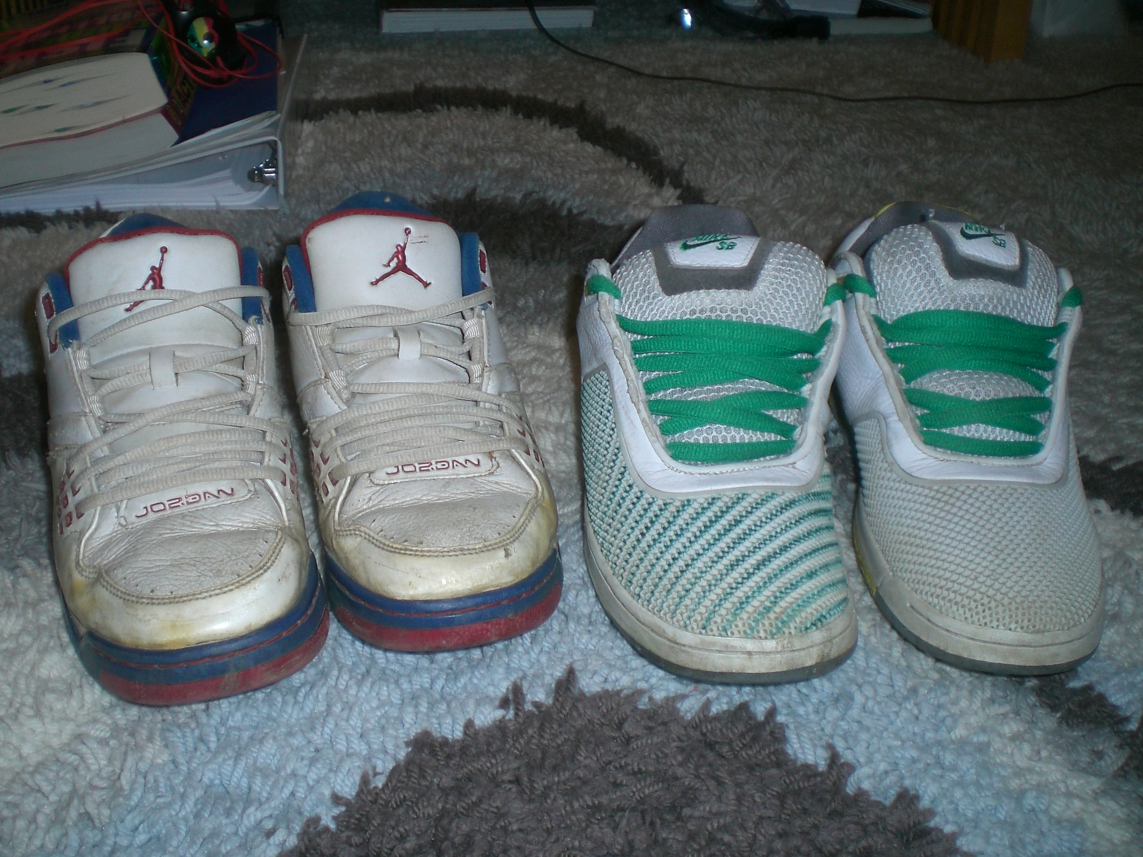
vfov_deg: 37.7
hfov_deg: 49.0
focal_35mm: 38
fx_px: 1255
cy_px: 428
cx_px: 572
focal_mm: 6.3
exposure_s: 1/60
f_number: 3.1
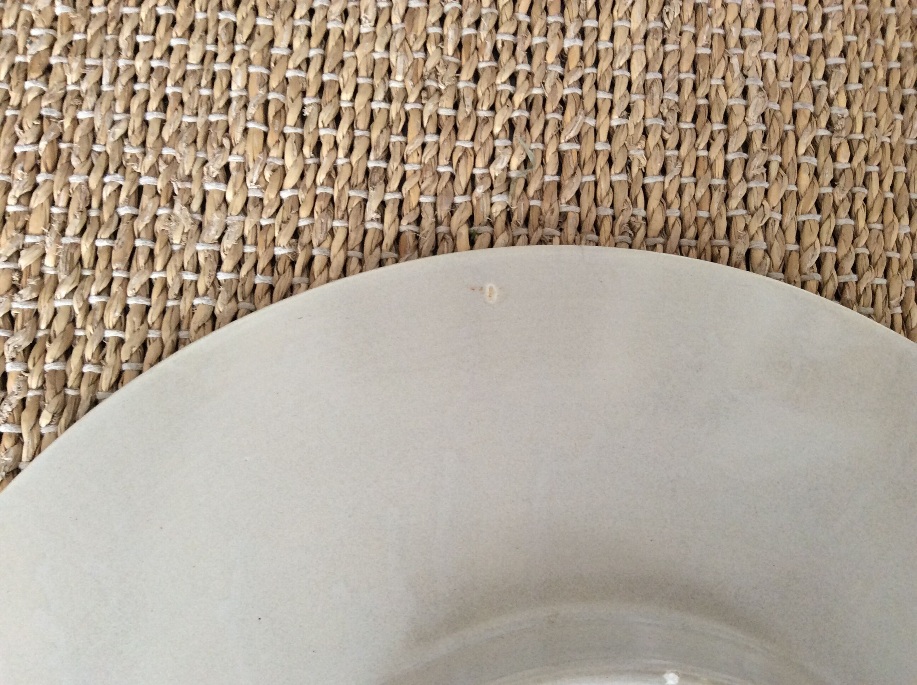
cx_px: 458
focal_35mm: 32
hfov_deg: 56.9
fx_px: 846
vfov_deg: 44.1
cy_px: 342
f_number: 2.4
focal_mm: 3.3
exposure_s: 1/25
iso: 80
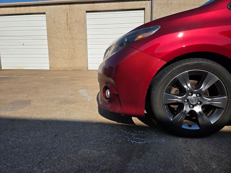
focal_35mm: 23
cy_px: 86
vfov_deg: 58.9
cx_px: 116
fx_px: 153
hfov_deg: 73.9
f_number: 1.8
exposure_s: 1/6412
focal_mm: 5.4
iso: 80
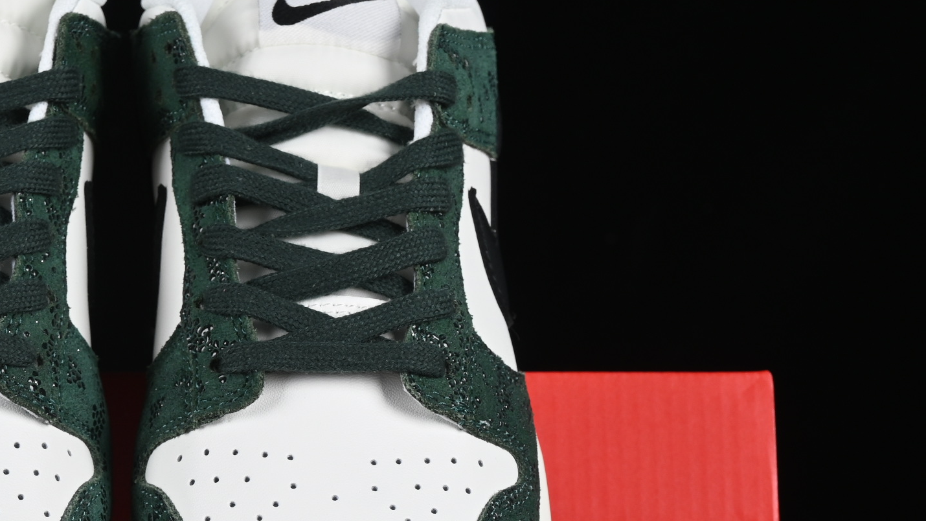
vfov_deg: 7.9
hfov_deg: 13.9
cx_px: 123
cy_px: 406
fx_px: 3756
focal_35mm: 153
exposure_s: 1/80
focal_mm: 50
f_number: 8
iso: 160
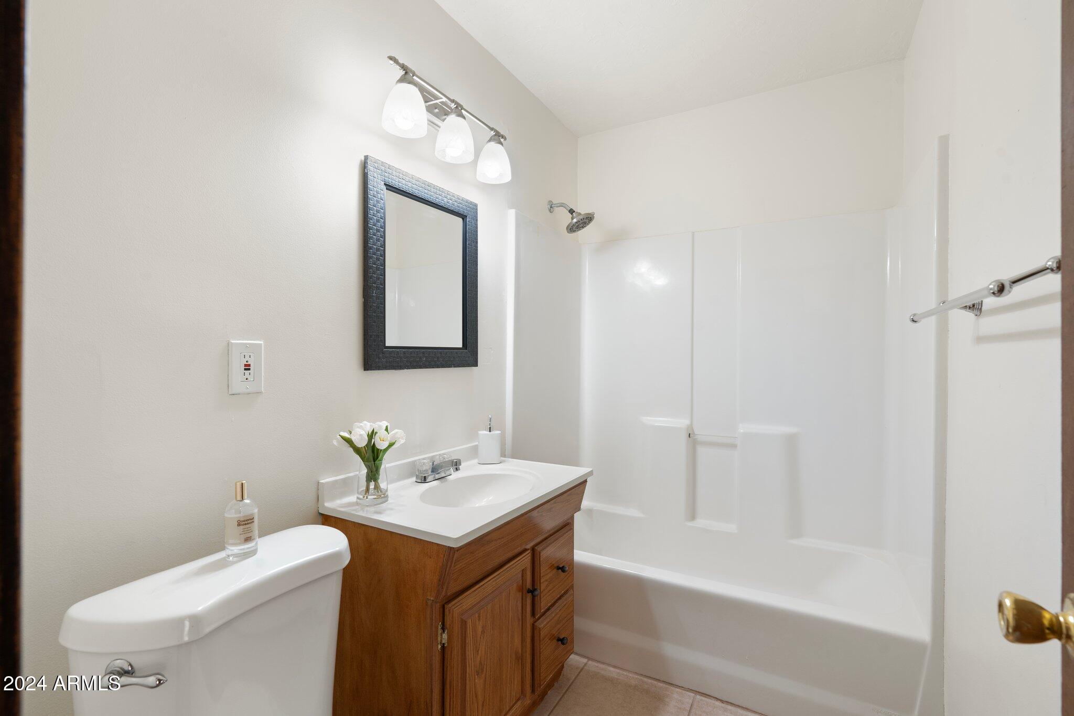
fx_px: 477
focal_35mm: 16
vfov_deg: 73.7
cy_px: 358
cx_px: 537
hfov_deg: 96.7
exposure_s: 1/10
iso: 1000
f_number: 8
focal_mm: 16
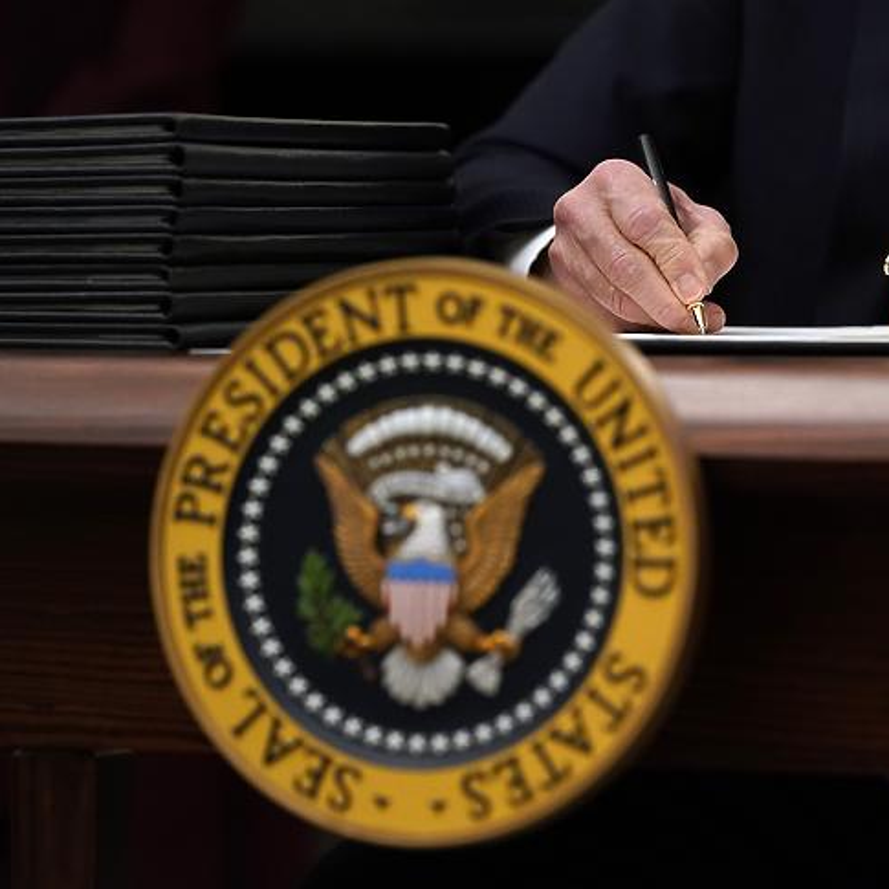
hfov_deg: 8.0
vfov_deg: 8.0
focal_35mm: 219
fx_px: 6363
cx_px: 665
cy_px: 444
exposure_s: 1/320
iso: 5000
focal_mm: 171
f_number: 3.5
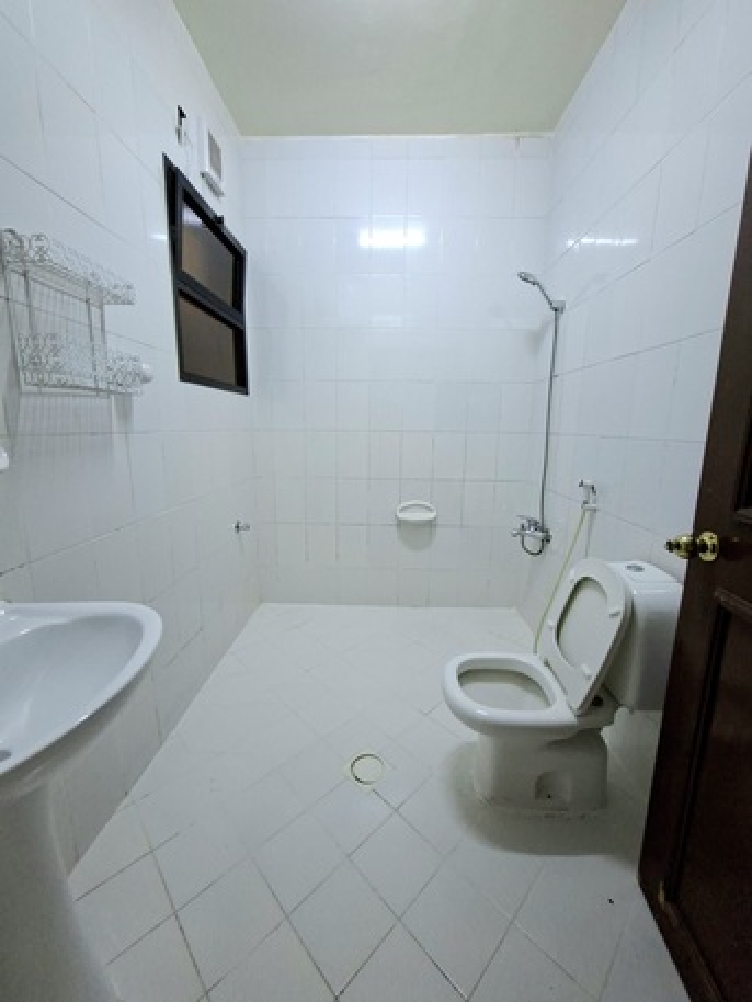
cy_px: 501
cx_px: 376
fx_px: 376
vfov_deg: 106.2
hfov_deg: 89.9
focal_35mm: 13
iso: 500
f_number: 2.2
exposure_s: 1/24
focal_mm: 1.74
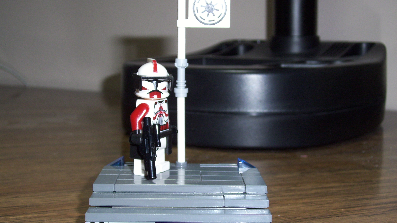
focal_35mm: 58
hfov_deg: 36.0
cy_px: 120
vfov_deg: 20.7
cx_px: 199
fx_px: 611
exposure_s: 1/40
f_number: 4
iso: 80
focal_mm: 8.8
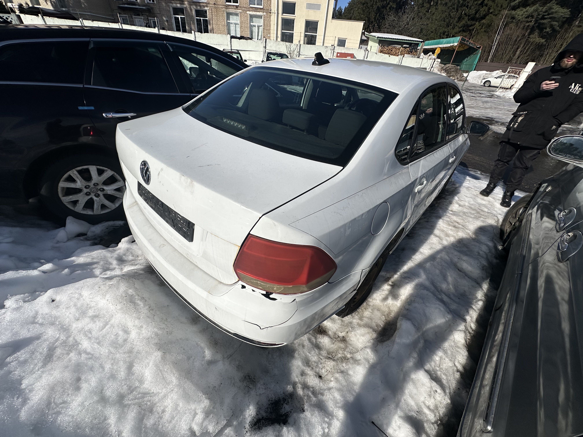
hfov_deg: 102.1
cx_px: 292
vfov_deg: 85.7
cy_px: 218
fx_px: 236
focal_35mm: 14
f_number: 2.2
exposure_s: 1/5814
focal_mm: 2.22
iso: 50
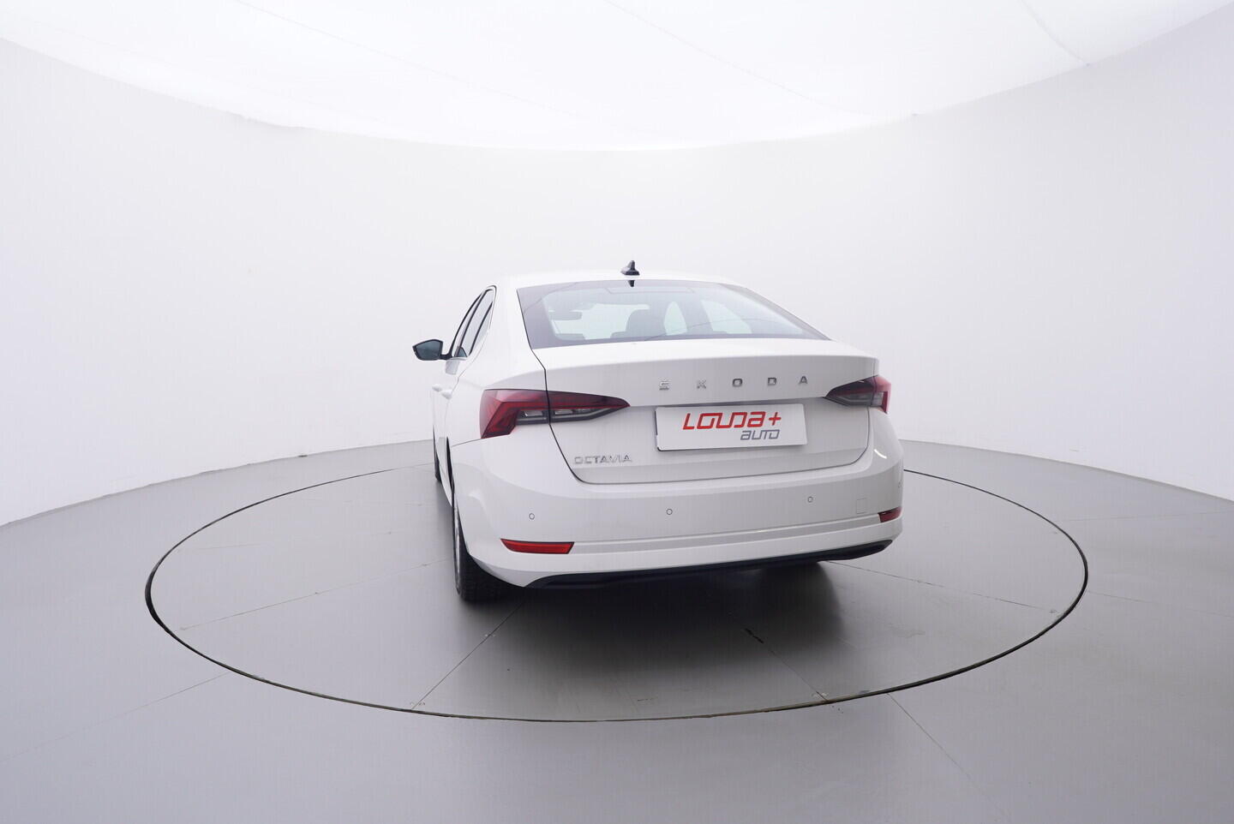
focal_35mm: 22
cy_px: 412
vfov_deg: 56.2
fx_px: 772
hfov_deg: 77.3
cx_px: 617
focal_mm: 15
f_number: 5
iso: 200
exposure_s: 1/80
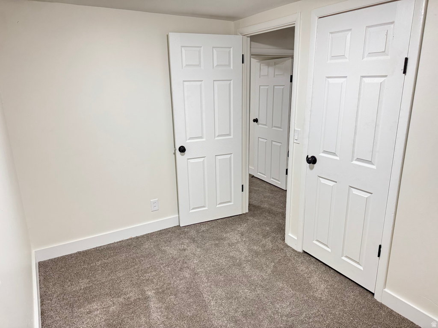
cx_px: 219
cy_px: 164
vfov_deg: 56.8
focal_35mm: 24
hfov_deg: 71.6
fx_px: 304
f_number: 1.78
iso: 500
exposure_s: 1/60
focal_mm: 6.76
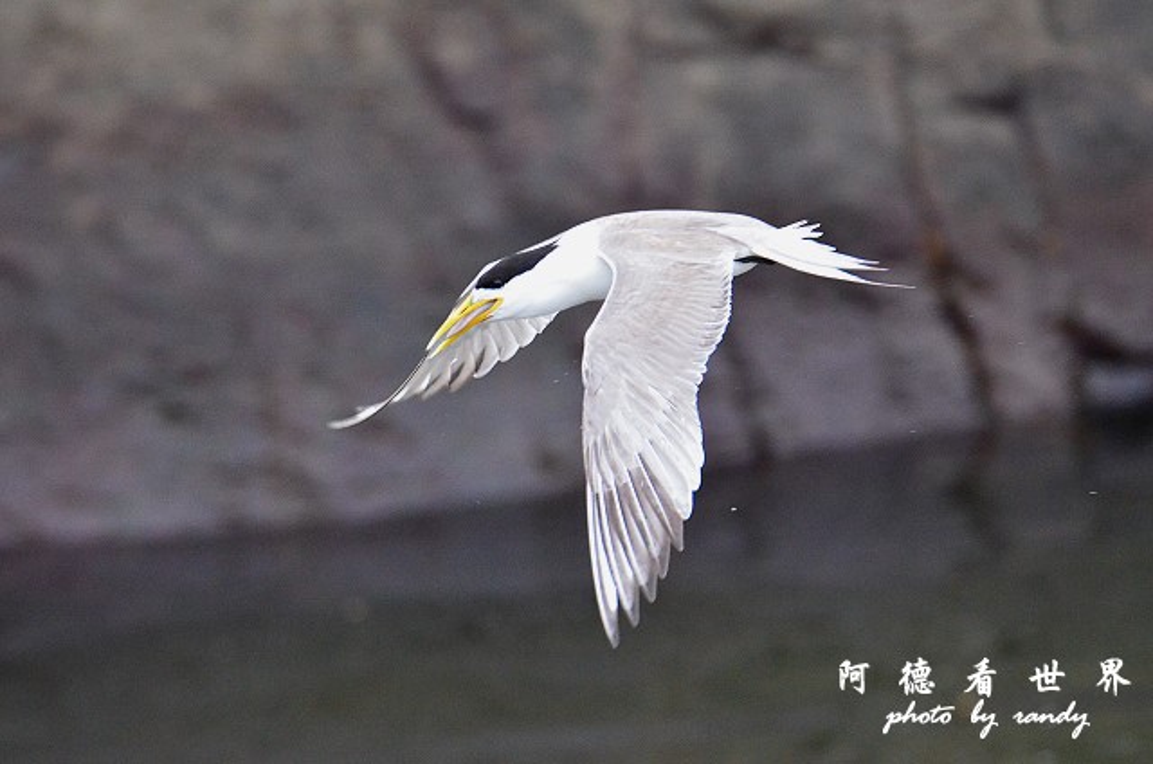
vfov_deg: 2.2
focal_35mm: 630
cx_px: 576
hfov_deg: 3.3
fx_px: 20137
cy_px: 382
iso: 5000
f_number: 6
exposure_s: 1/1000
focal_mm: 420
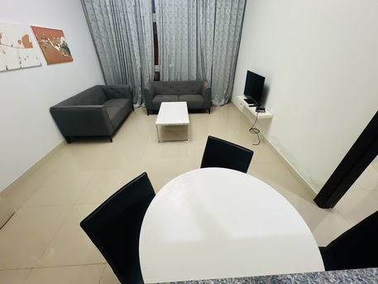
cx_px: 189
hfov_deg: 106.2
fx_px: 142
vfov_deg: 89.9
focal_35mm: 13
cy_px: 142
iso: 400
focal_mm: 1.57
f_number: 1.8
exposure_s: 1/50
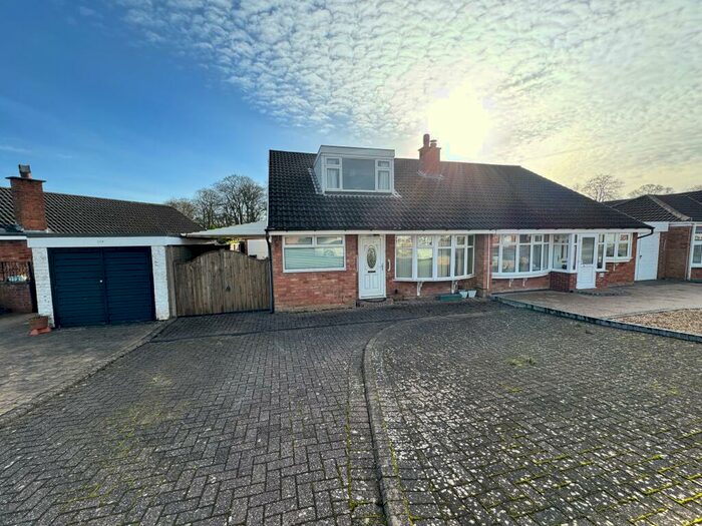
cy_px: 263
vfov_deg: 85.7
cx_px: 351
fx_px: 284
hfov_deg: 102.1
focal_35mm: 14
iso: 40
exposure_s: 1/652
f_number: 2.2
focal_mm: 2.22
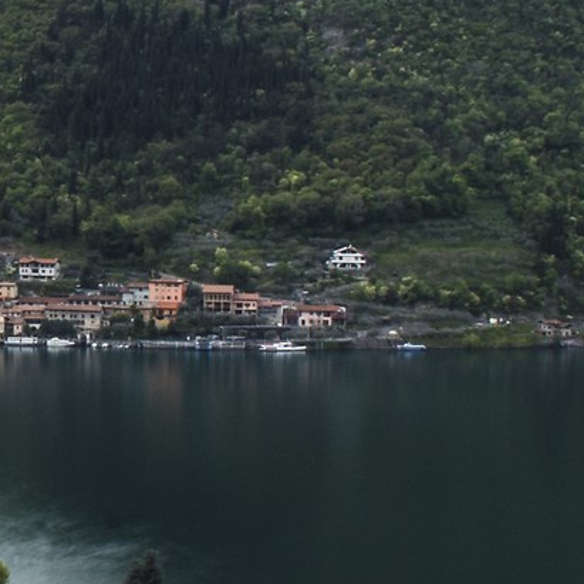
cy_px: 206
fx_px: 2558
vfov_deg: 13.0
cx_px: -183
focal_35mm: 134
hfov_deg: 12.6
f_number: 22
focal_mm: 18
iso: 100
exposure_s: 15
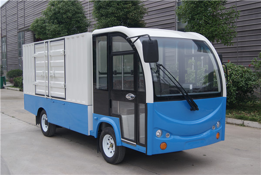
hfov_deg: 43.6
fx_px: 326
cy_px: 88
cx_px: 130
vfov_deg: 29.9
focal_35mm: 45
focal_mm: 30
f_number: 5.6
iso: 100
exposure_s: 1/320
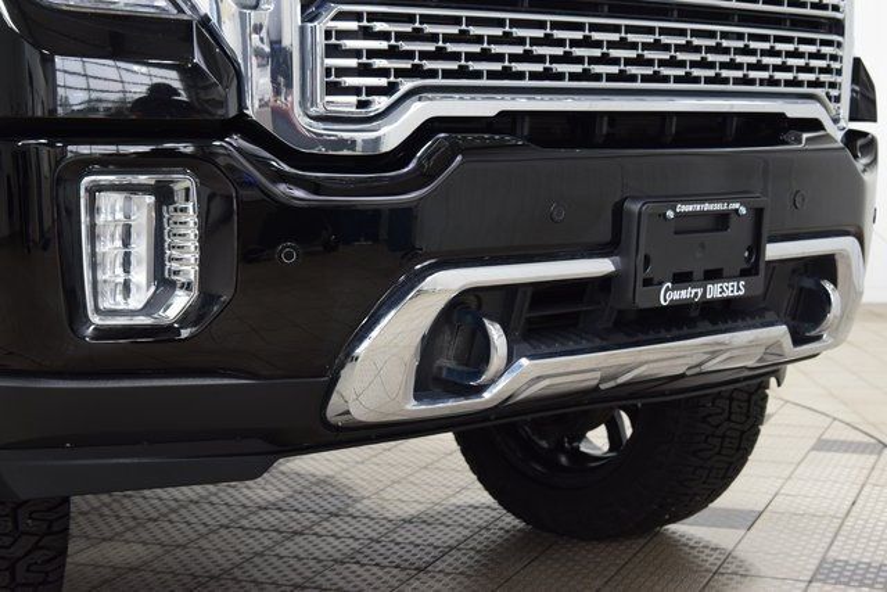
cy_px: 296
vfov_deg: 21.6
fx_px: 1553
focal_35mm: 63
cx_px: 444
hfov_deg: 31.9
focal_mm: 42
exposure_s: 1/15
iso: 800
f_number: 6.3
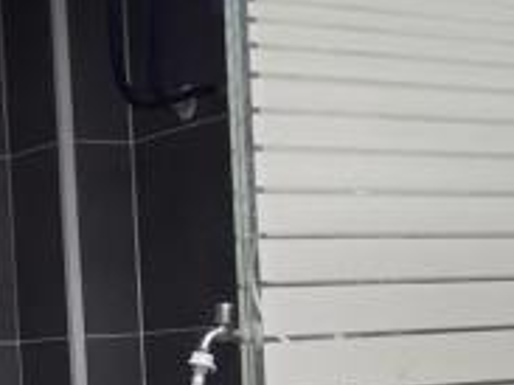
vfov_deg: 16.6
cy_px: 520
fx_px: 1232
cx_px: 154
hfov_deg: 23.4
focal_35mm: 83
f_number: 2.2
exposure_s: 1/33.3
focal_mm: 3.12
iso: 400
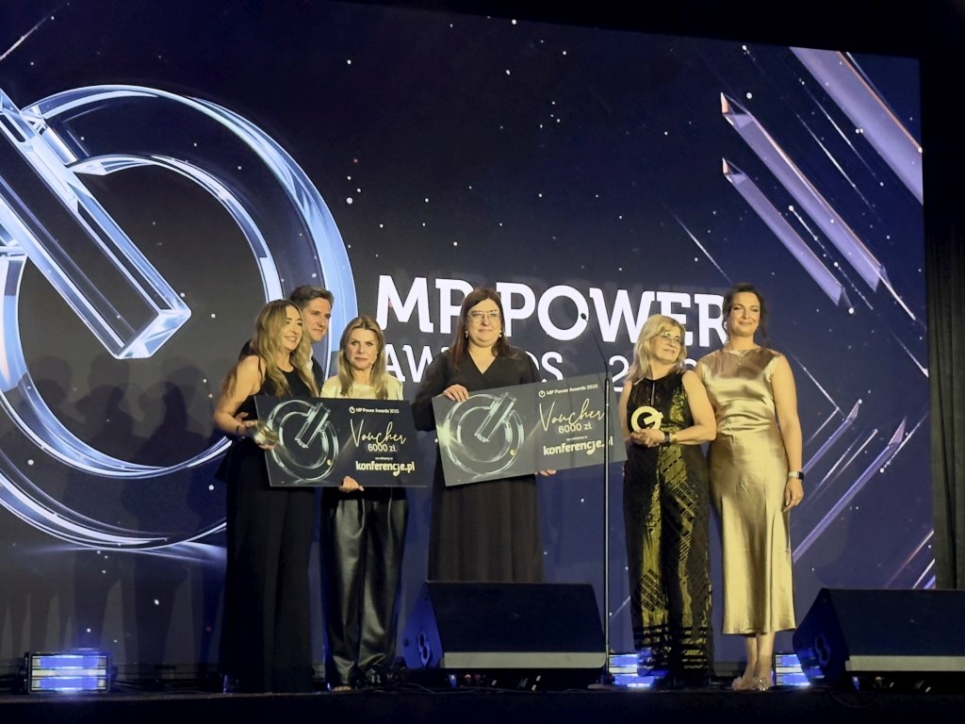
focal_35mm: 48
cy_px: 362
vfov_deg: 30.3
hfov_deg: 39.7
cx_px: 482
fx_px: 1338
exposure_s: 1/105
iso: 160
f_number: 1.78
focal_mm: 6.76
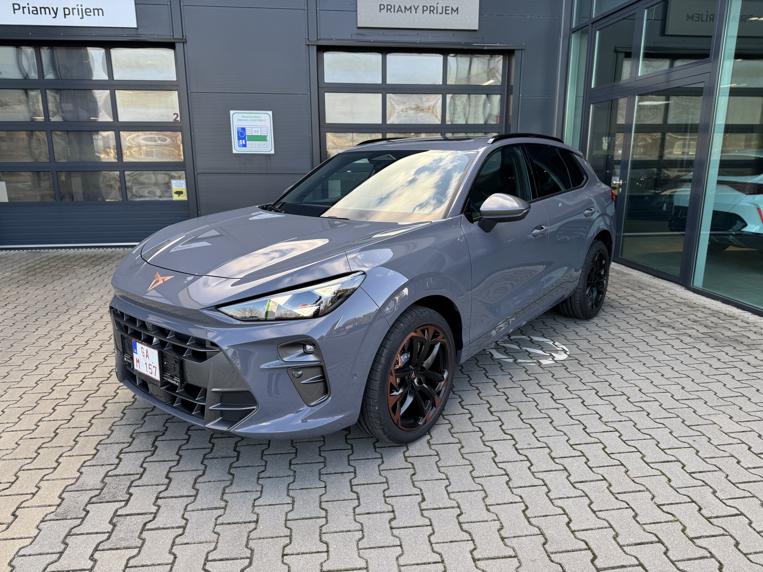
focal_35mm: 24
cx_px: 382
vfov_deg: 56.8
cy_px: 286
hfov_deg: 71.6
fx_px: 529
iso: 80
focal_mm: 6.76
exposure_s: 1/425
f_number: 1.78
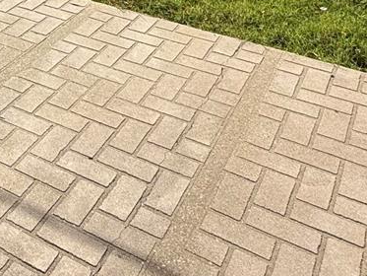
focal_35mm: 60
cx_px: -41
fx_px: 636
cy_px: -181
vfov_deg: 19.8
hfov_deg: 29.0
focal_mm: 2.22
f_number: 2.2
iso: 50
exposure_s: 1/1656
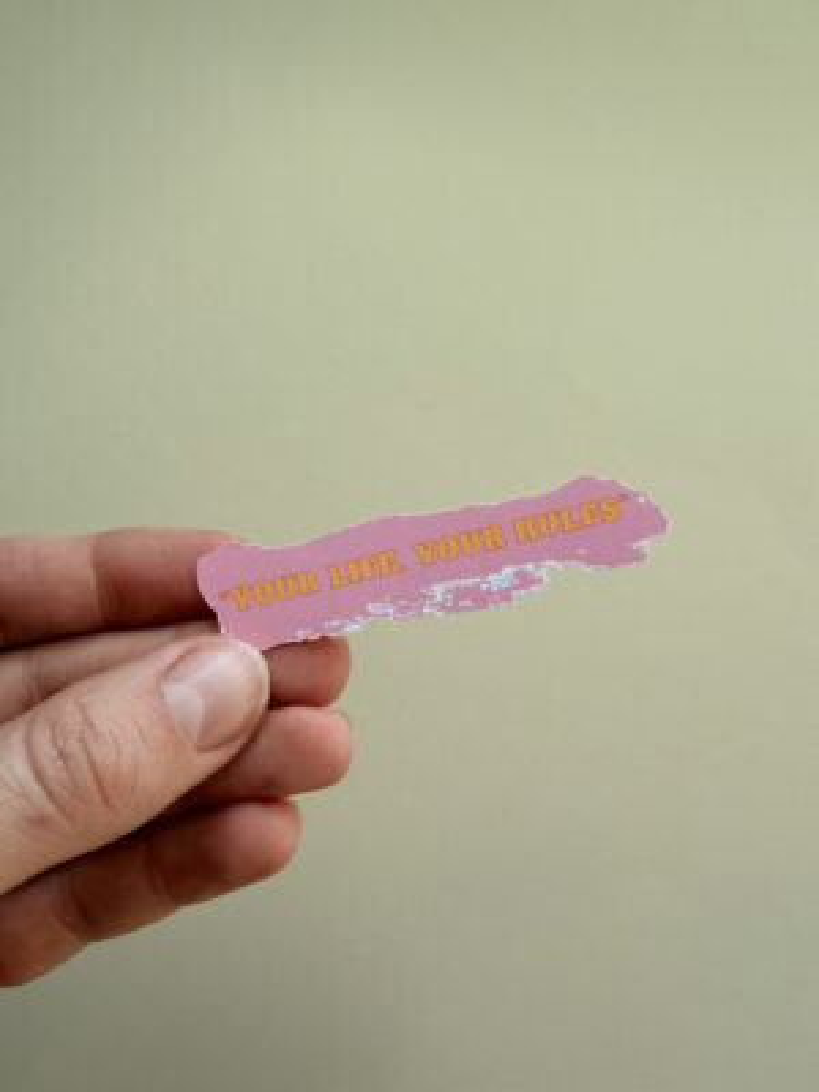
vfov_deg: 67.3
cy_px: 546
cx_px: 410
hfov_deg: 53.1
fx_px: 820
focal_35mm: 26
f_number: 2.2
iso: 40
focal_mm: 2.22
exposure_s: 1/244
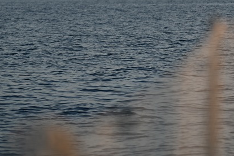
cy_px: -25
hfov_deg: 6.1
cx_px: 189
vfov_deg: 4.1
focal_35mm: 338
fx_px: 2197
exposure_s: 1/320
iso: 100
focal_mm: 140
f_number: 4.8
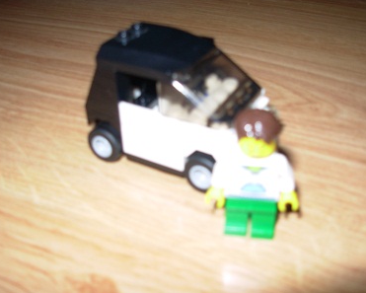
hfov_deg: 45.8
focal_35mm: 40
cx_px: 190
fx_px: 433
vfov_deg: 37.4
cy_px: 147
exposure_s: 1/32
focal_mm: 6.3
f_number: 2.9
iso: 50
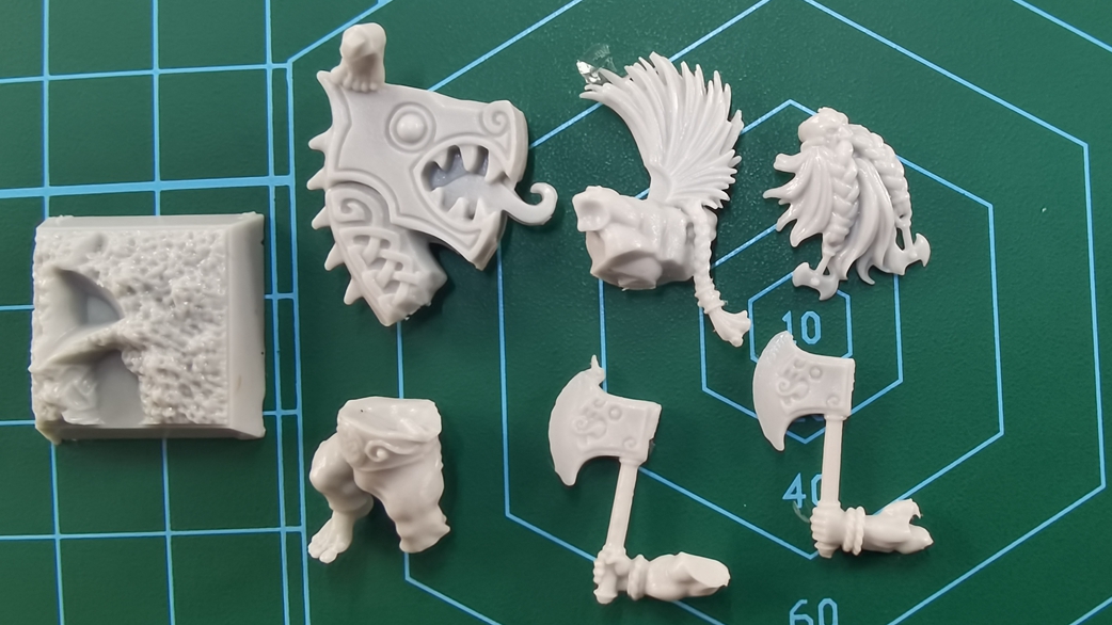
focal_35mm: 29
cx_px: 561
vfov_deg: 40.2
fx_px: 855
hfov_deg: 66.1
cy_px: 303
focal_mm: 2.26
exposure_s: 1/24
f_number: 2.2
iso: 400
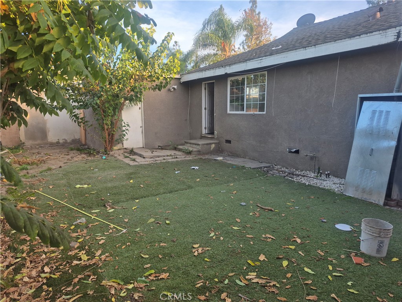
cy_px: 151
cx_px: 201
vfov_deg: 58.9
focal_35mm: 23
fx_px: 267
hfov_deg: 73.9
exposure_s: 1/239
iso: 25
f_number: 1.8
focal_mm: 5.4
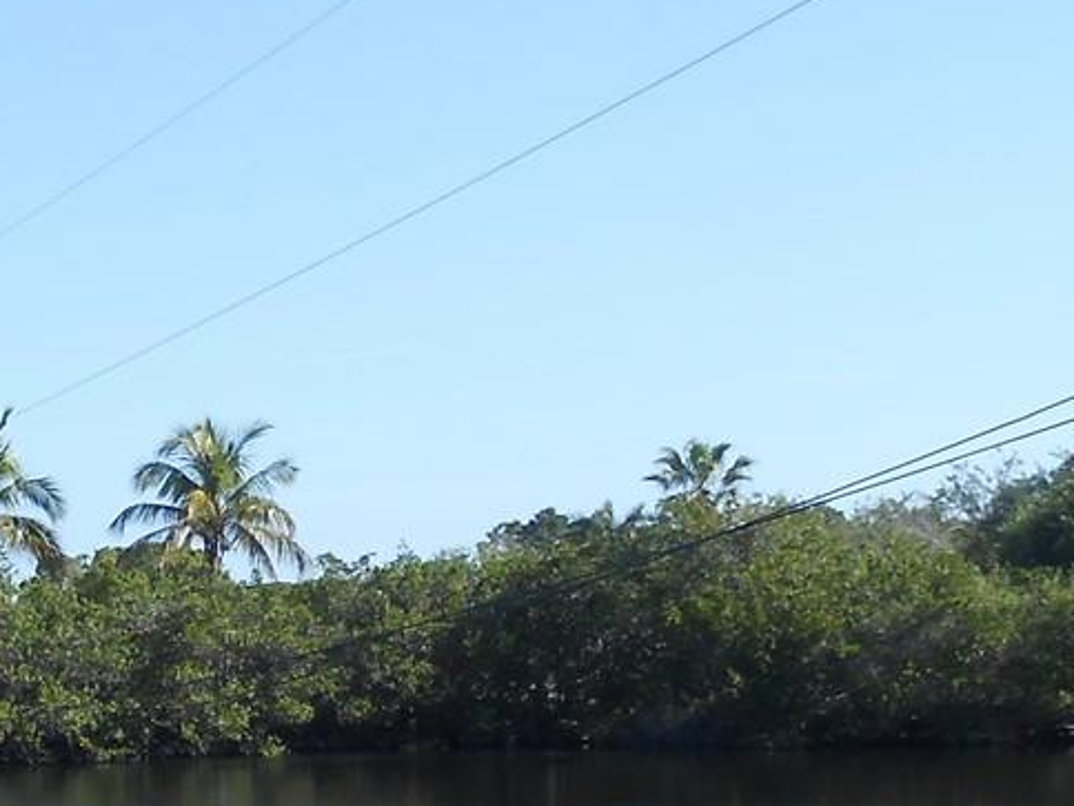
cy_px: 915
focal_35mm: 86
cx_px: -417
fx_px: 2668
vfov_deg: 16.6
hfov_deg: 20.3
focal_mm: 4.6
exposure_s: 1/500
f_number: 3.5
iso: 80
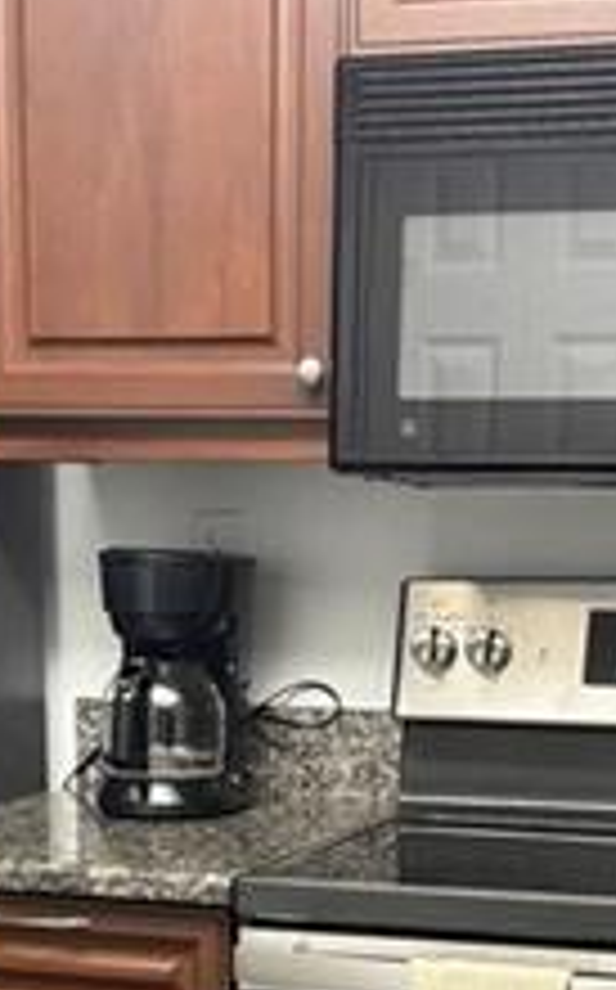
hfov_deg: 14.6
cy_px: 1188
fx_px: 2397
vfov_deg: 21.6
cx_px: 292
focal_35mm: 89
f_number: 1.78
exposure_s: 1/60
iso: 320
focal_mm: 6.76
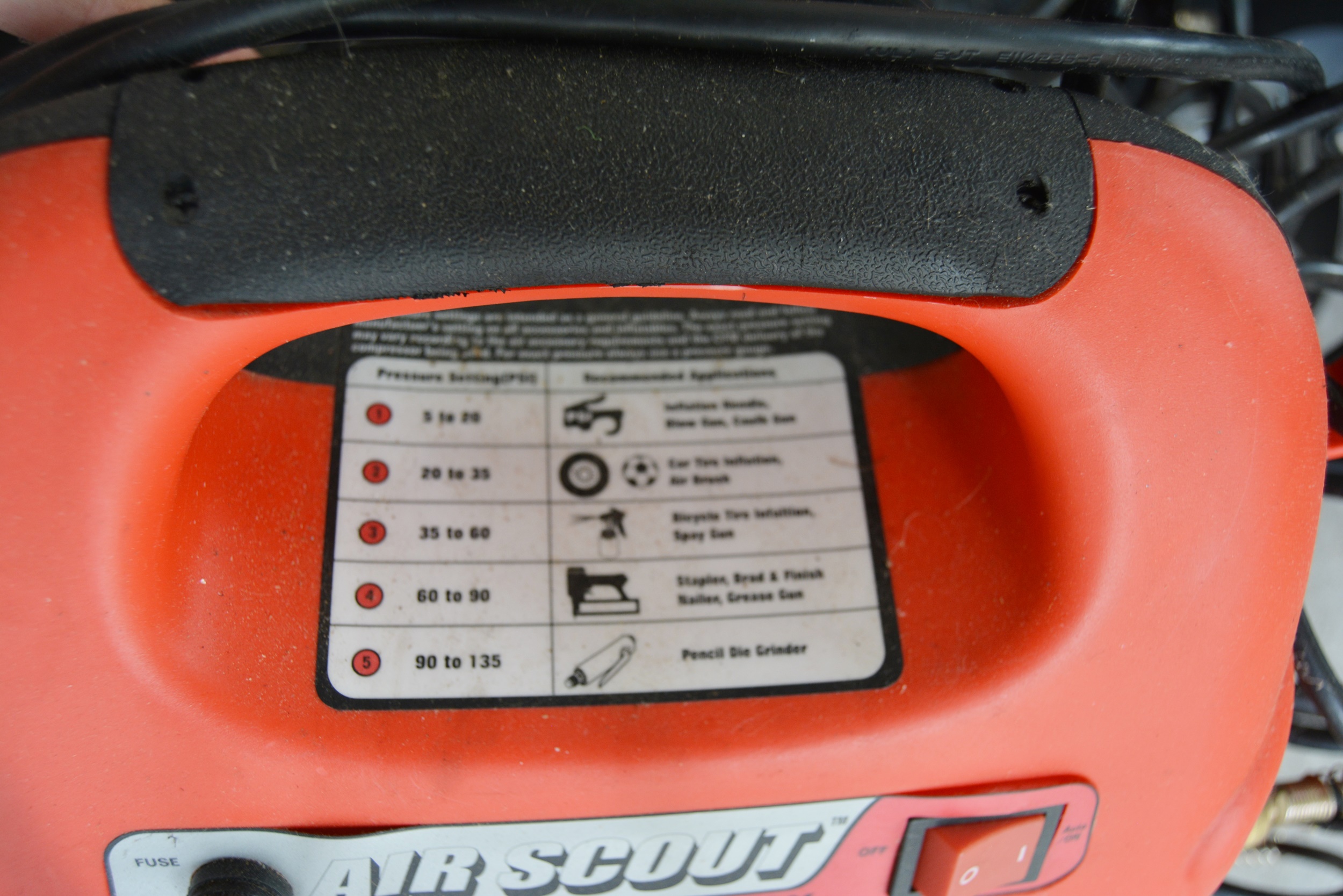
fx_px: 1119
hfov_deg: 61.9
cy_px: 448
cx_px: 672
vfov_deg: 43.6
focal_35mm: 30
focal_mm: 20
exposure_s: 1/60
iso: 400
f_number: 4
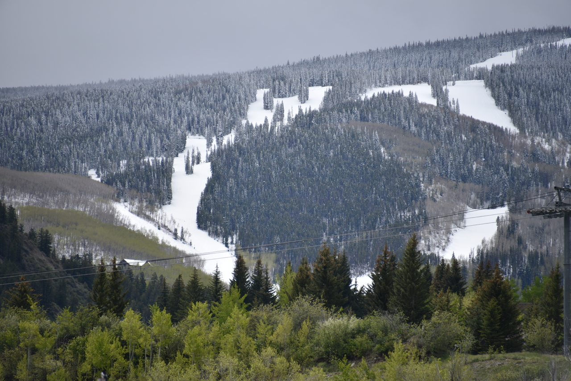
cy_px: 190
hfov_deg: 6.9
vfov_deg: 4.6
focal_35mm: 300
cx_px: 286
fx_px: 4759
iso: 100
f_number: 5.6
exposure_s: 1/640
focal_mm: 300
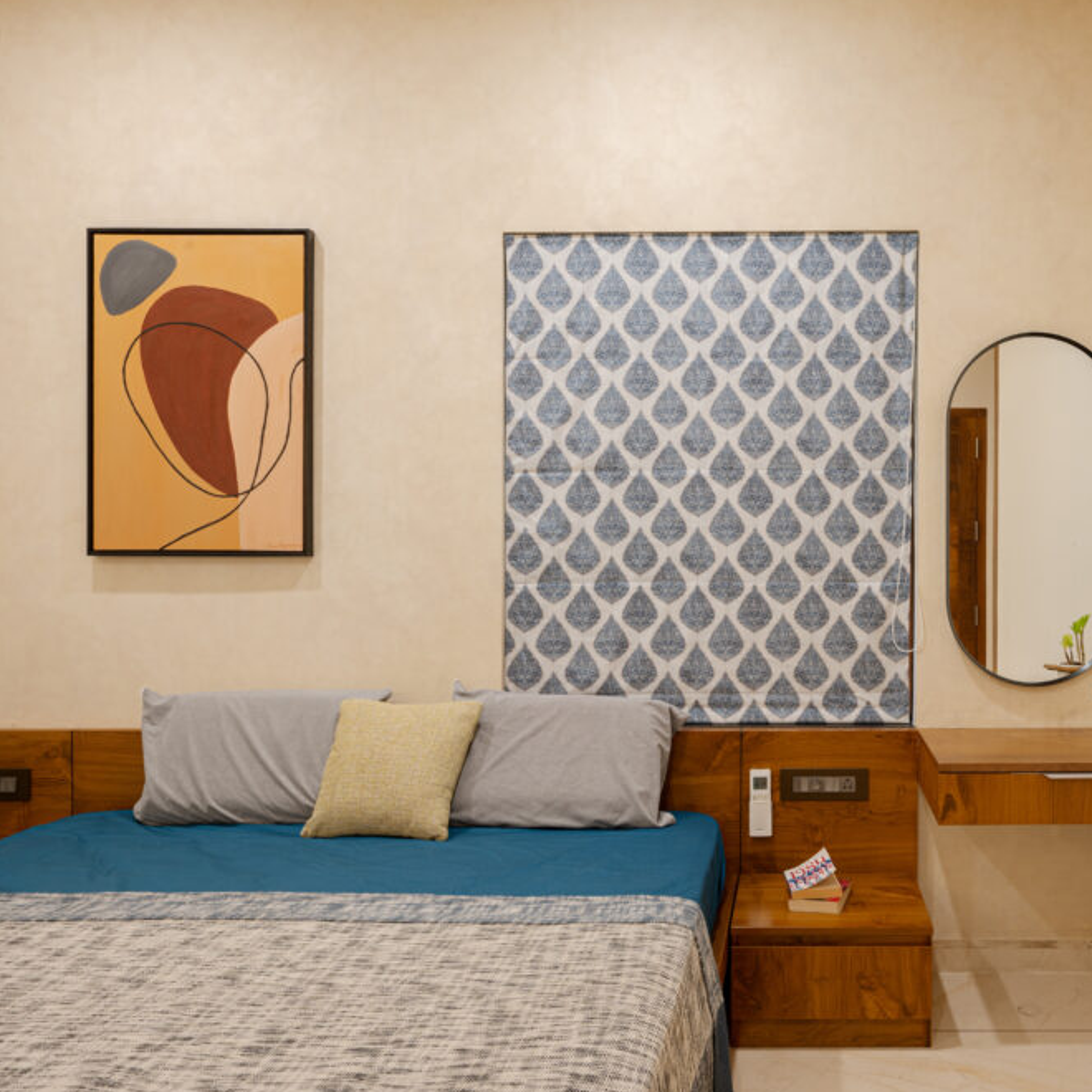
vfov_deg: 55.6
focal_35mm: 29
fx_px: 1035
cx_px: 845
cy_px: 553
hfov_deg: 52.6
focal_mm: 22
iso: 400
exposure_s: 1
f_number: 11
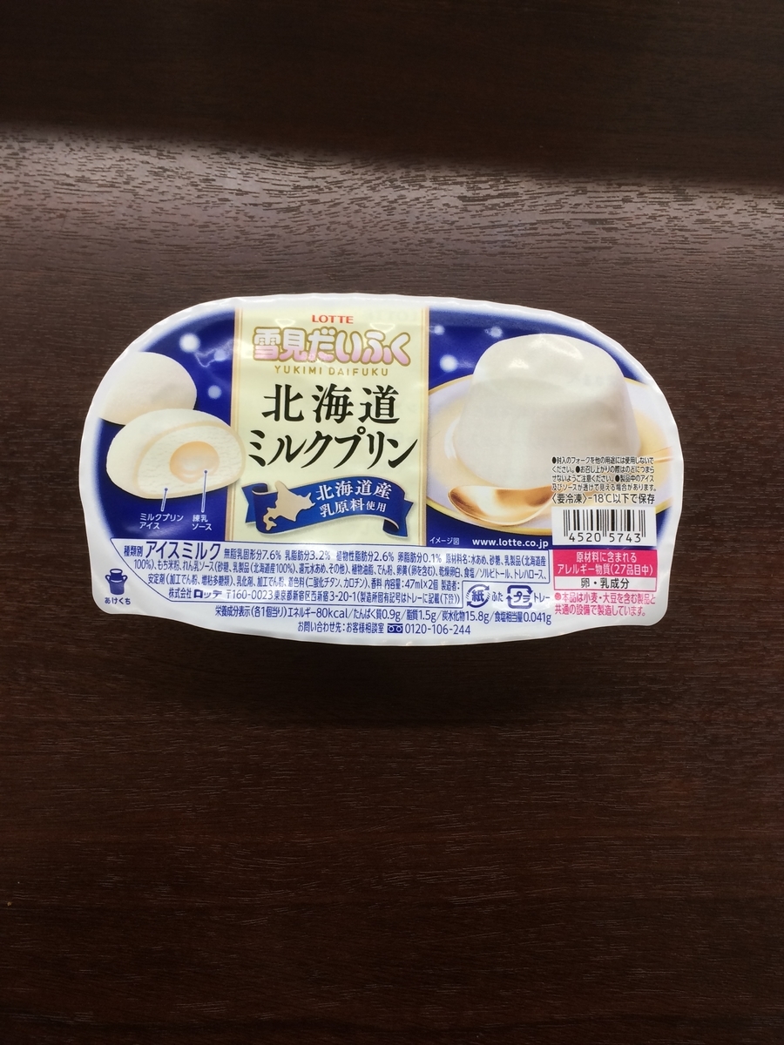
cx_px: 392
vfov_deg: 61.7
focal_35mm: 29
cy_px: 522
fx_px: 876
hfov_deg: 48.2
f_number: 2.2
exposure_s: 1/30
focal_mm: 4.15
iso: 40
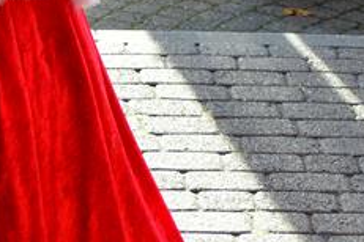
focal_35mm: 218
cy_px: -322
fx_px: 2199
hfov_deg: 9.3
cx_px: 486
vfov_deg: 6.1
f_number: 5.6
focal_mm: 29
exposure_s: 1/125
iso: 200
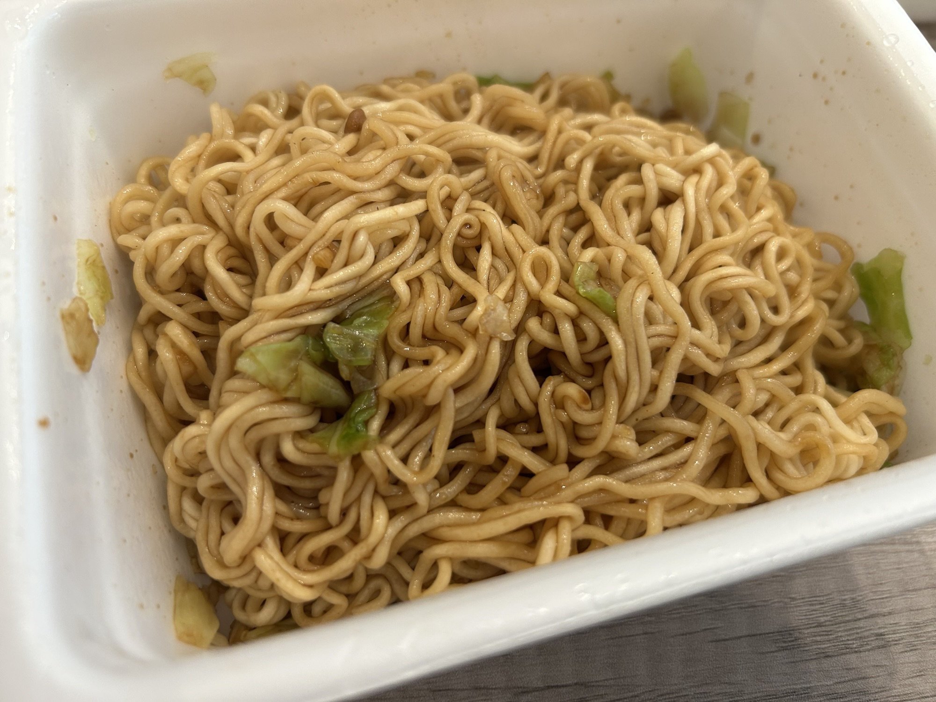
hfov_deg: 67.3
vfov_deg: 53.1
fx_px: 703
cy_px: 351
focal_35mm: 26
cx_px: 468
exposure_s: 1/100
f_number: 1.5
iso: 80
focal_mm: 5.7
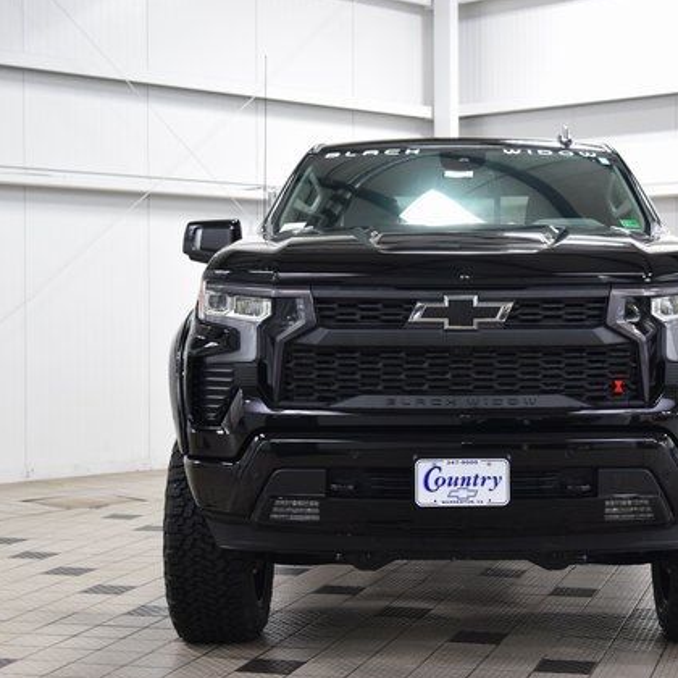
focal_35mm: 70
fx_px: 1551
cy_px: 338
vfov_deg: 24.7
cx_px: 462
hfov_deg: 24.5
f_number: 4.5
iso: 1600
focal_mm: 36
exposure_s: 1/60
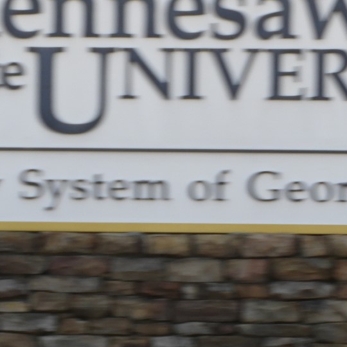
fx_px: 4548
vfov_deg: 4.4
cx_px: 26
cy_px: 200
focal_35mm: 401
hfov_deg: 4.4
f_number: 5.2
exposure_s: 1/125
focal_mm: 30.5
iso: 100
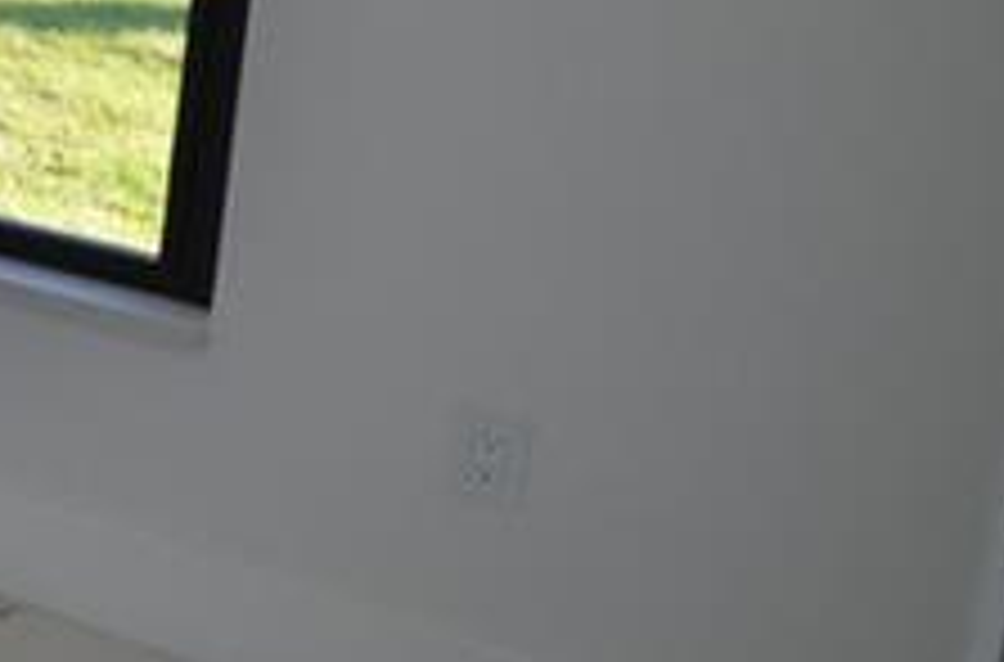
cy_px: -214
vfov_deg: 18.2
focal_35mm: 69
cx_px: -1054
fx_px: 1918
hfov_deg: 18.2
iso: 280
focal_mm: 10
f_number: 5.6
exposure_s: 1/125
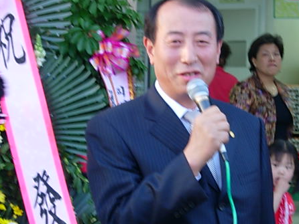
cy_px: 138
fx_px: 1141
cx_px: 208
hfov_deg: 14.9
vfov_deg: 11.2
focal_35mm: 132
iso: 129
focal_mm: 19.1
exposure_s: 1/32
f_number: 4.3
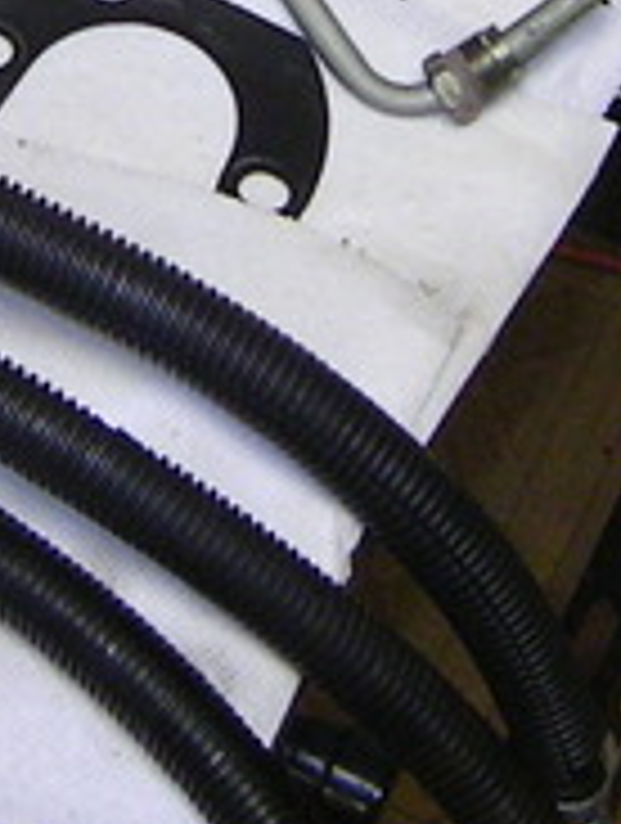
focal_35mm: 157
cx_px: 266
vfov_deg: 12.3
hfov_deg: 9.5
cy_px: -135
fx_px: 3742
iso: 100
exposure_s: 1/30
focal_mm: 5.6
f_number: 2.8
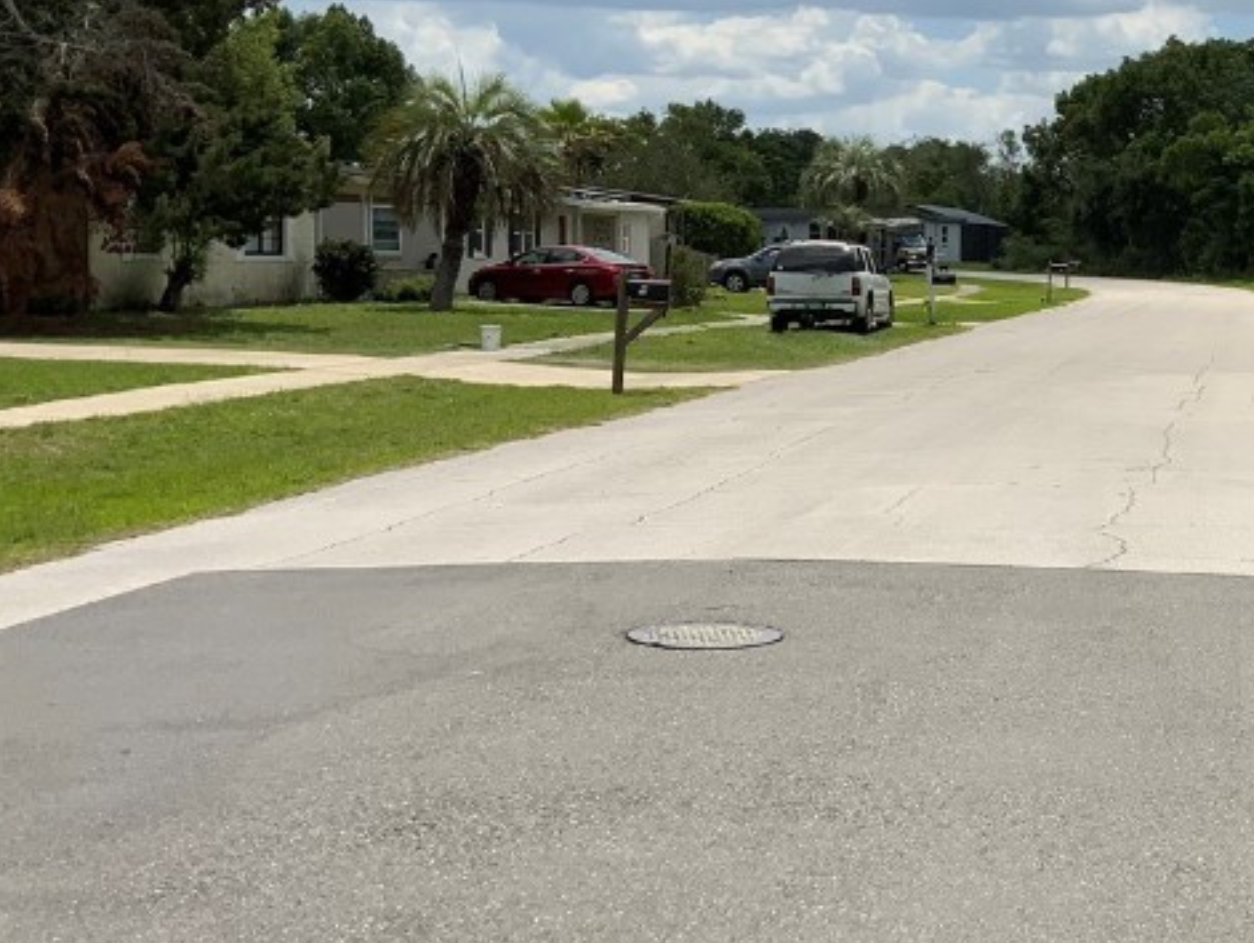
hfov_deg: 28.8
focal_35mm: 63
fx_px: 2284
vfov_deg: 23.3
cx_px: 1251
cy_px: 362
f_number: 1.8
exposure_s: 1/3322
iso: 20
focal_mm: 3
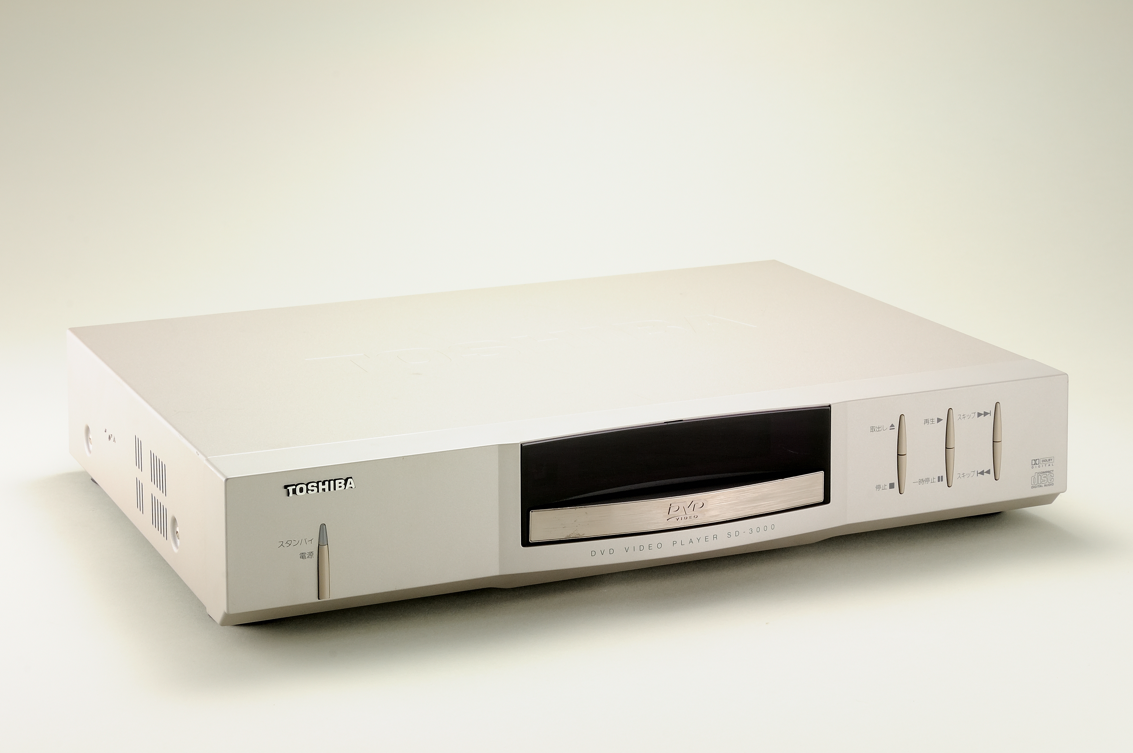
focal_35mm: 78
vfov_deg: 17.4
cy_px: 376
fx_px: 2452
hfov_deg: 26.0
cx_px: 566
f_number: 16
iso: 200
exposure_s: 1/1.6
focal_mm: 52
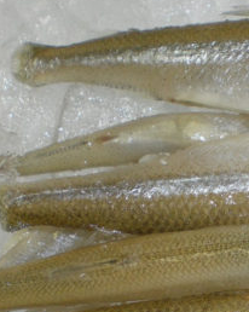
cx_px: 249
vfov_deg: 16.4
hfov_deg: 13.2
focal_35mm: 115
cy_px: 306
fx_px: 1061
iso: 50
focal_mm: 6.3
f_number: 4.4
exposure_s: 1/30
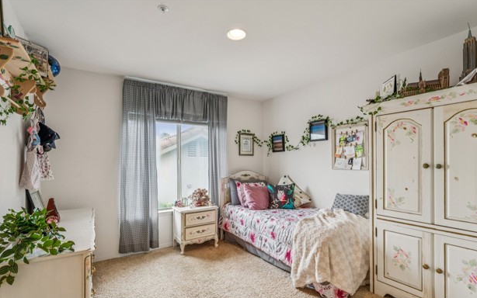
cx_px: 235
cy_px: 161
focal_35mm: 17
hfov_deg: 92.9
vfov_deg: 66.6
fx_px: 227
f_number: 13
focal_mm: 16.4
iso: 100
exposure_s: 1/3.33
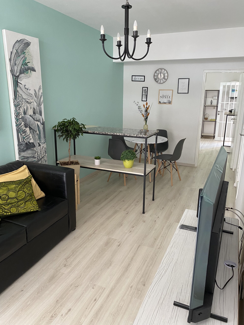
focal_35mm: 26
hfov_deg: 53.1
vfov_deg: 67.3
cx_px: 122
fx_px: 244
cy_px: 162
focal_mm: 4.25
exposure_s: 1/60
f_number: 1.8
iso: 125
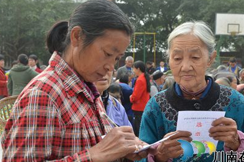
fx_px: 433
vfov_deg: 21.2
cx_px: 135
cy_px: 83
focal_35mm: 64
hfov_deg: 31.4
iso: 200
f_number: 6.3
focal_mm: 34
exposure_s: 1/160
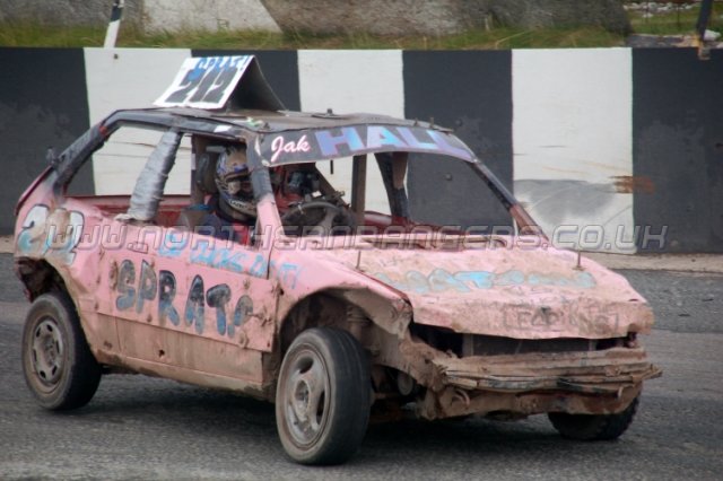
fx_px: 4667
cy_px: 240
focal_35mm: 232
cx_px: 362
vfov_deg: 5.9
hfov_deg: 8.9
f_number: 6
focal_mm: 155
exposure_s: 1/640
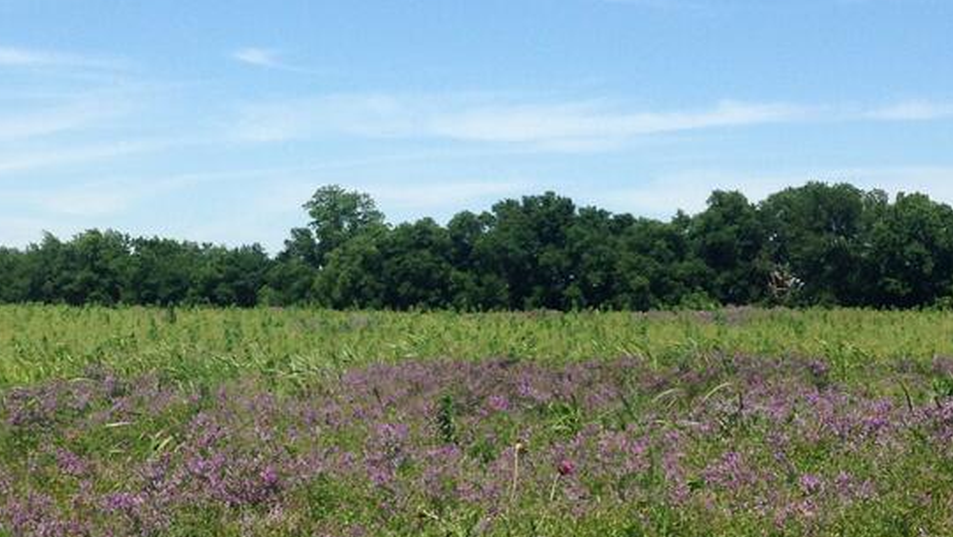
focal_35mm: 89
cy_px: 291
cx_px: 501
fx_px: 2249
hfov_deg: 23.9
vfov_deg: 13.6
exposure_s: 1/1938
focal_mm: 4.12
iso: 50
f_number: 2.4
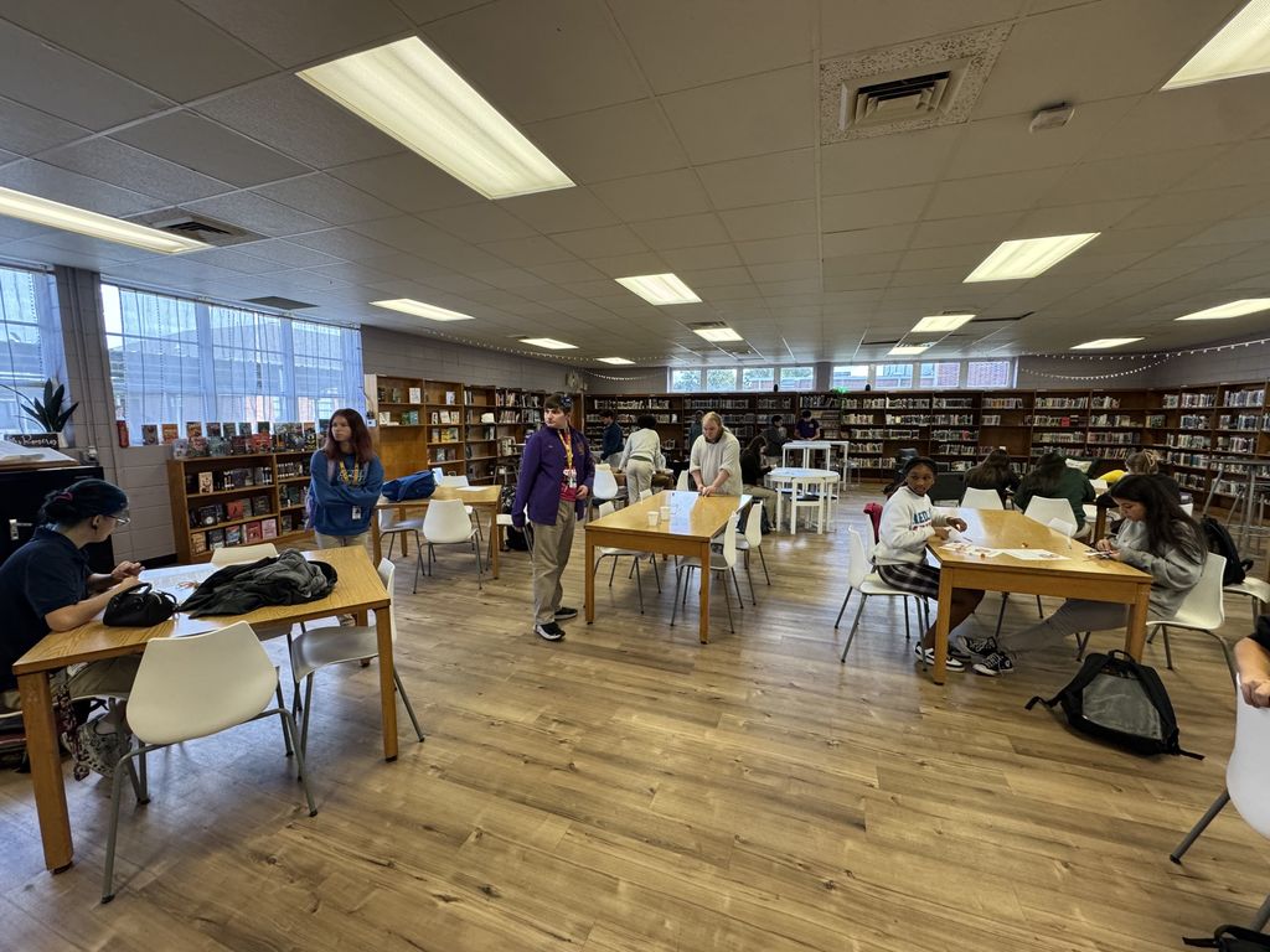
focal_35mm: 14
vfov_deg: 85.7
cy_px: 476
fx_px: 514
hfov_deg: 102.1
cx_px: 635
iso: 320
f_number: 2.2
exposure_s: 1/120
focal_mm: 2.22
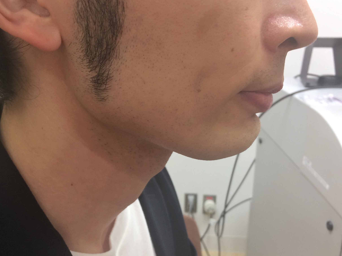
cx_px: 126
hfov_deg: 47.4
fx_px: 385
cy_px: 141
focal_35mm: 39
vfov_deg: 36.8
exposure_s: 1/30
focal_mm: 4.15
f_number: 2.2
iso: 50
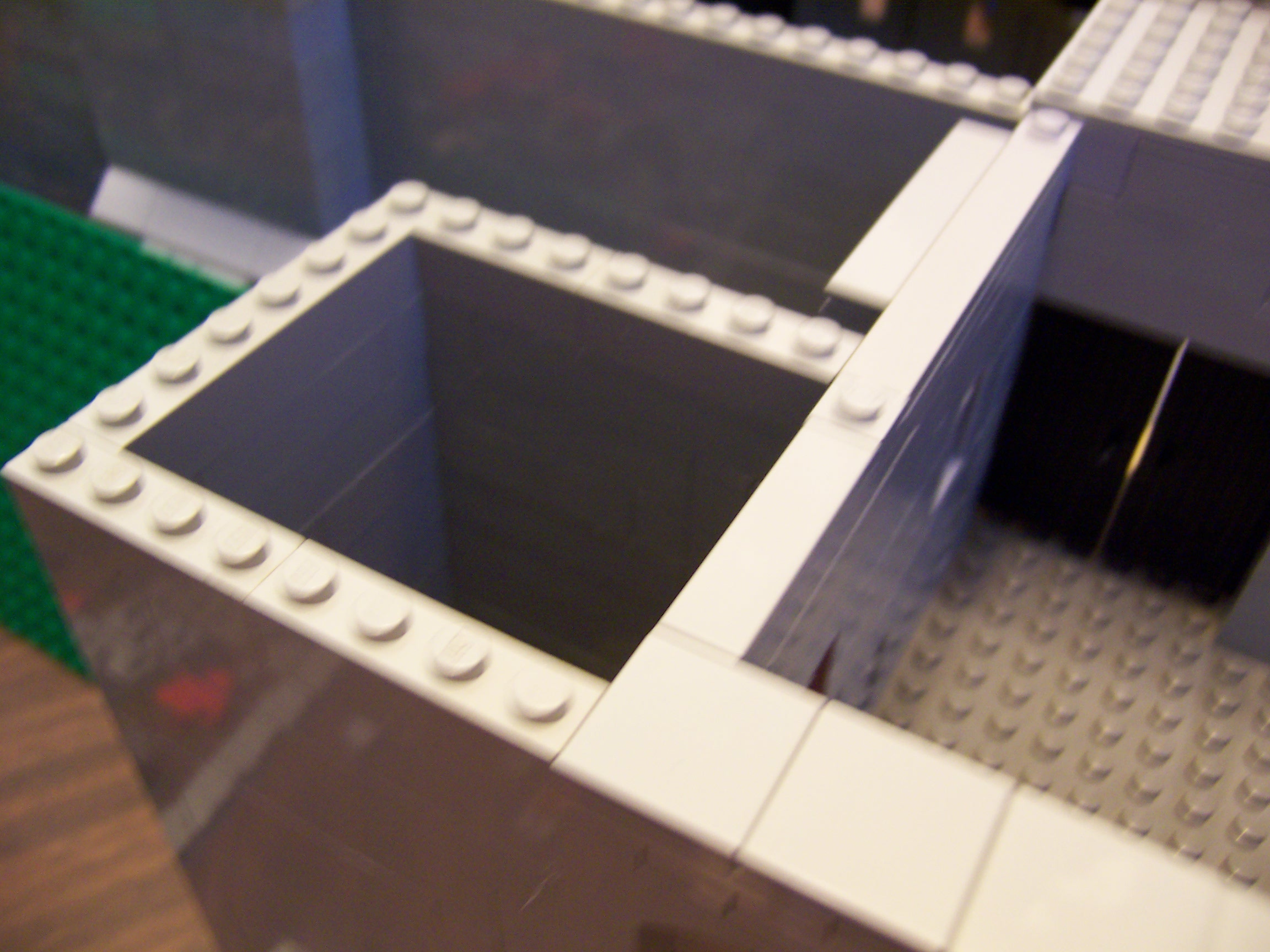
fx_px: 1211
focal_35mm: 33
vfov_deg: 42.9
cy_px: 476
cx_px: 635
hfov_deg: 55.4
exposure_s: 1/8
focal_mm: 5.5
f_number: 2.8
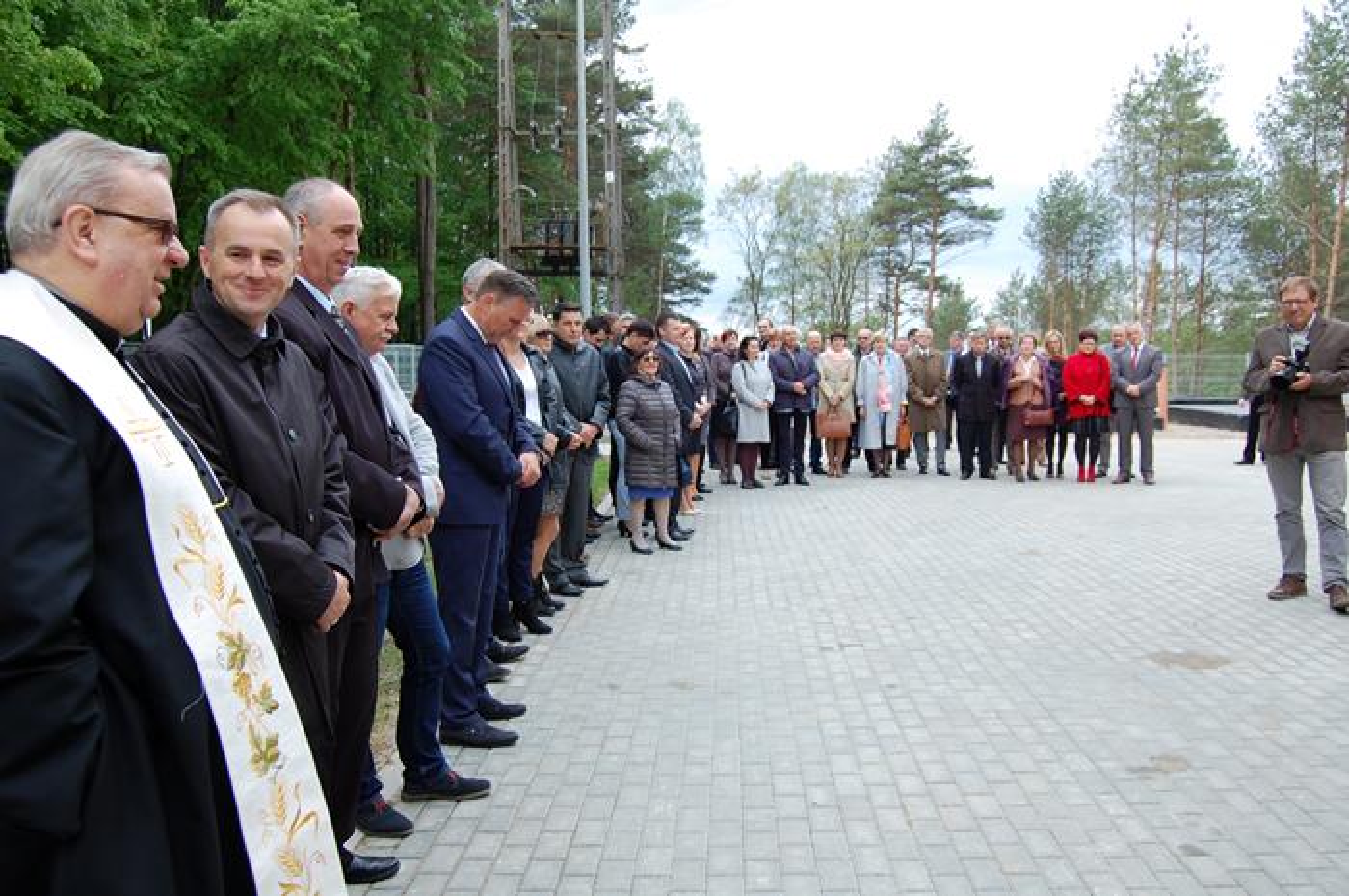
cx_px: 674
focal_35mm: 33
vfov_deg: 39.9
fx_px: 1235
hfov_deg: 57.3
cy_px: 448
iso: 200
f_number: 6.3
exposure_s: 1/160
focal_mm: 22
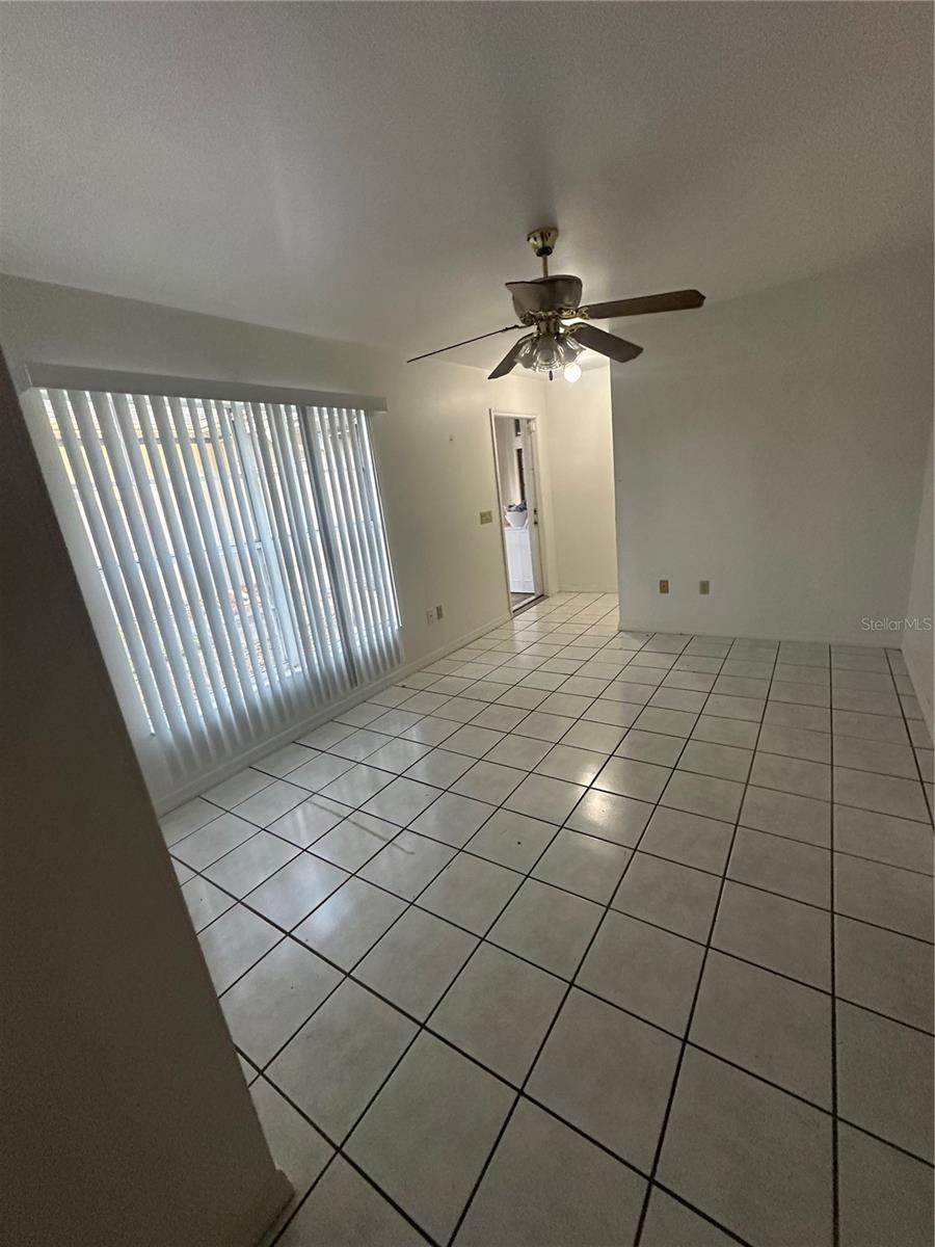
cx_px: 468
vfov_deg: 102.1
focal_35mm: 14
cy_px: 624
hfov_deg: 85.7
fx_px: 504
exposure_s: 1/60
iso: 500
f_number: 2.2
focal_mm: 2.22
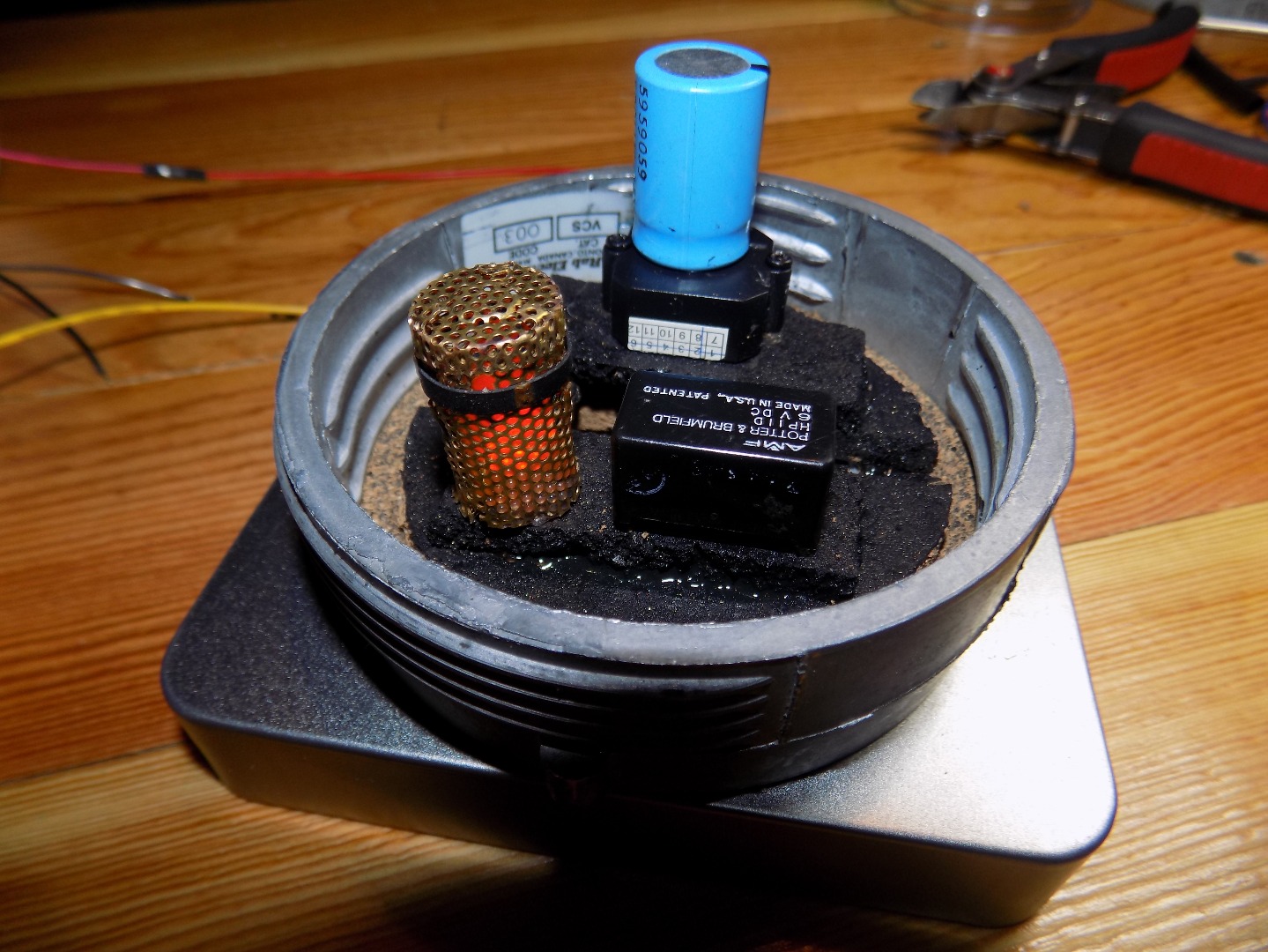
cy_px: 476
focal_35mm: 23
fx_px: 843
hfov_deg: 73.9
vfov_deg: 58.9
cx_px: 634
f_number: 3.1
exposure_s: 1/30
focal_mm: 4
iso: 80
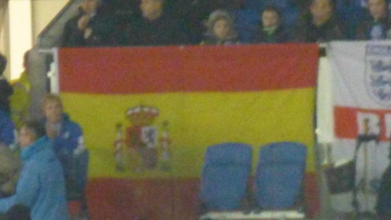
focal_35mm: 1829
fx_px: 18964
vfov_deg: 0.7
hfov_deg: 1.2
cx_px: 230
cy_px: 161
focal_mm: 86
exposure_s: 1/15
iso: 1600
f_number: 6.4
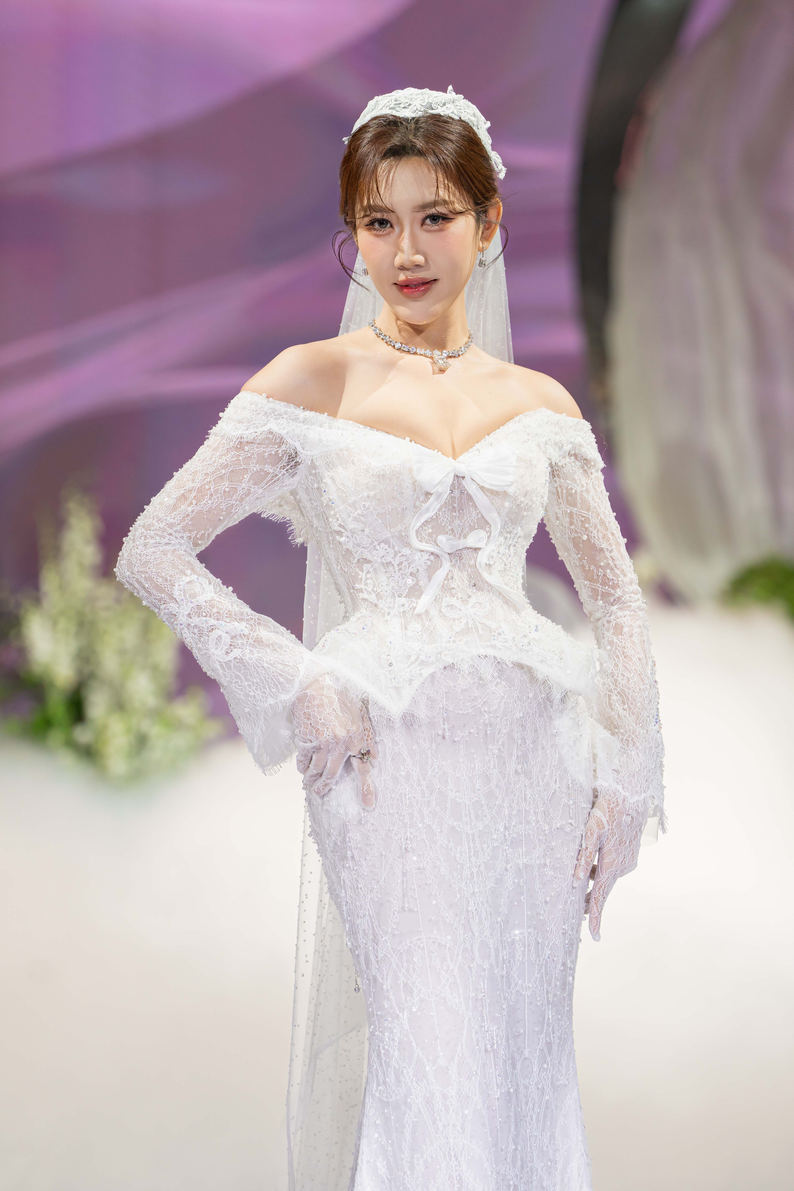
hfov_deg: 8.7
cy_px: 596
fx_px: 5227
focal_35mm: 158
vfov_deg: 13.0
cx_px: 397
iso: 800
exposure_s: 1/320
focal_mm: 158
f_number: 4
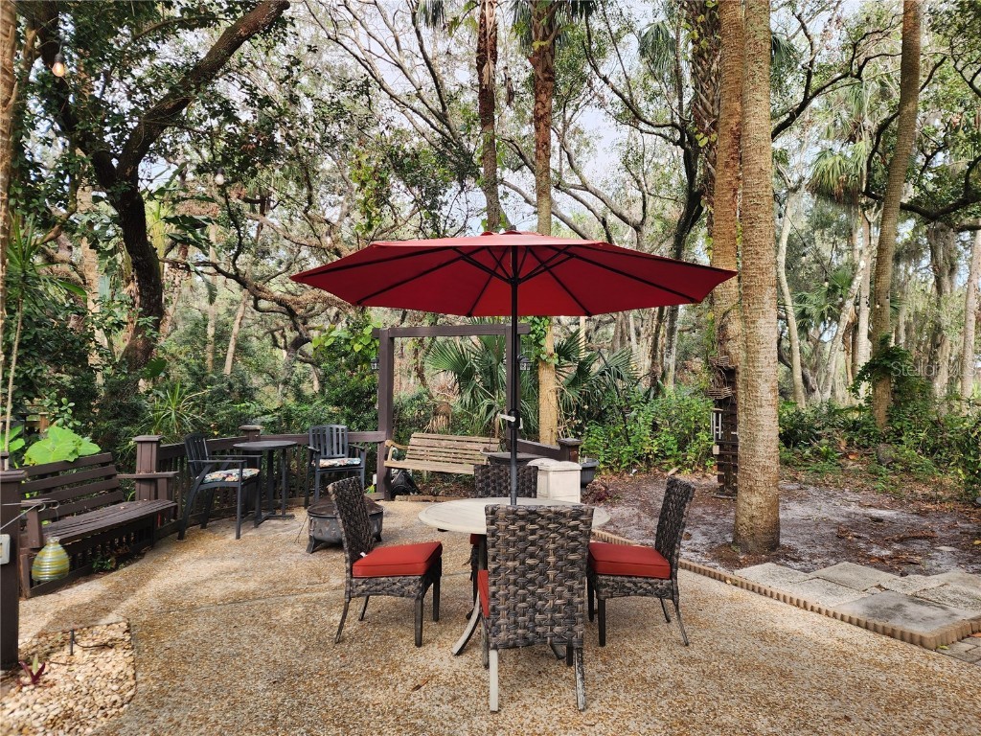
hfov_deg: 73.9
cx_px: 490
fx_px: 652
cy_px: 368
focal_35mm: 23
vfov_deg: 58.9
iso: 25
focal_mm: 6.4
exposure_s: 1/180
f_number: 1.8
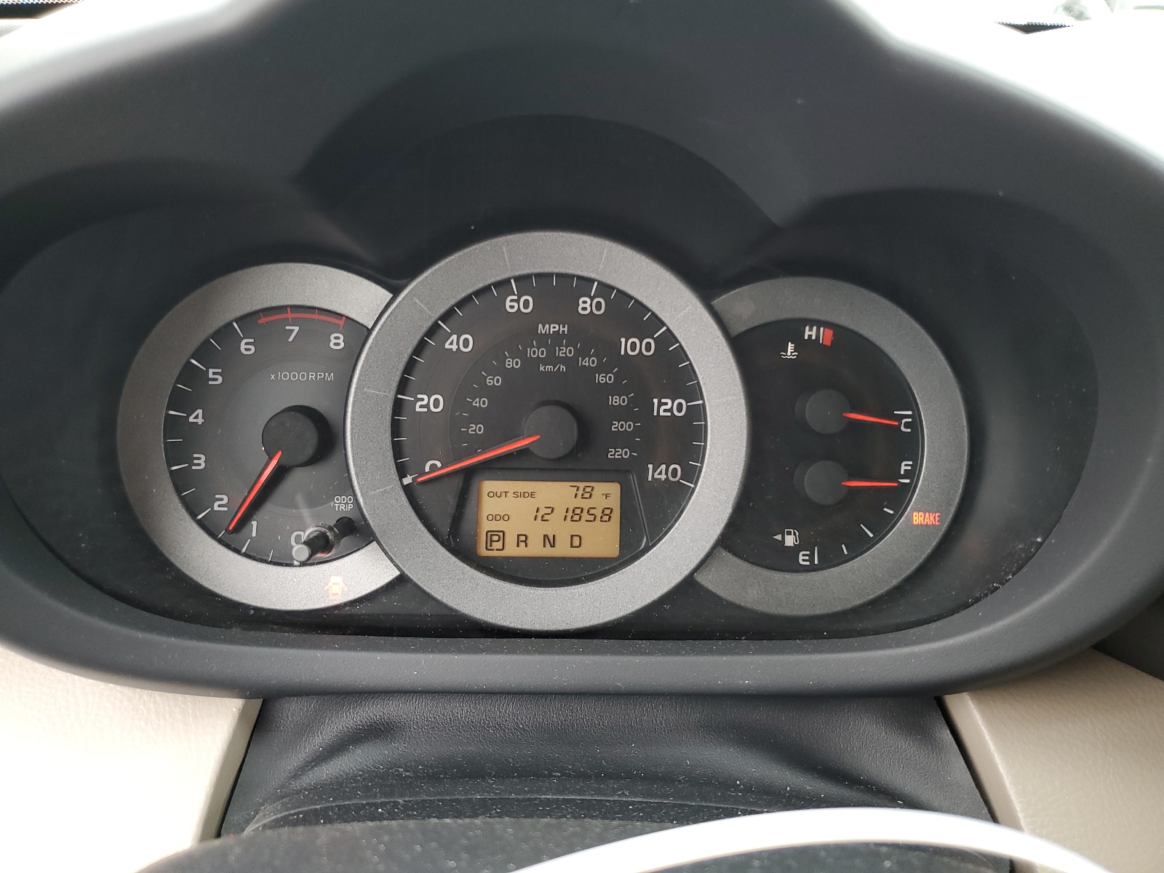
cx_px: 582
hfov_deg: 67.3
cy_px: 436
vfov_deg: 53.1
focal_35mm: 26
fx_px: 874
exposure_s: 1/120
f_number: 1.5
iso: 66
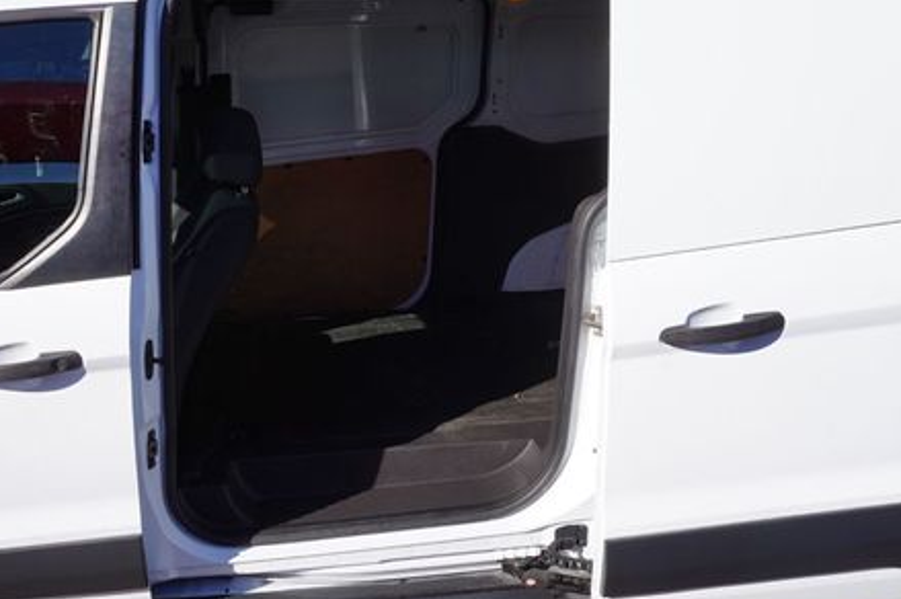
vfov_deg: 37.8
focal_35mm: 35
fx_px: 875
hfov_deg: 53.9
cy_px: 269
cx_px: 345
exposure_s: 1/80
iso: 100
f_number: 14
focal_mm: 16
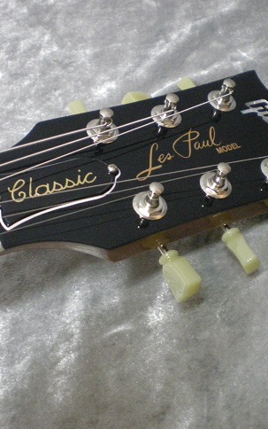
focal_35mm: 52
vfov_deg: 38.8
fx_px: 607
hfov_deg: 24.9
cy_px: 218
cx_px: 150
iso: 800
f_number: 3.1
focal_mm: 6.3
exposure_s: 1/30
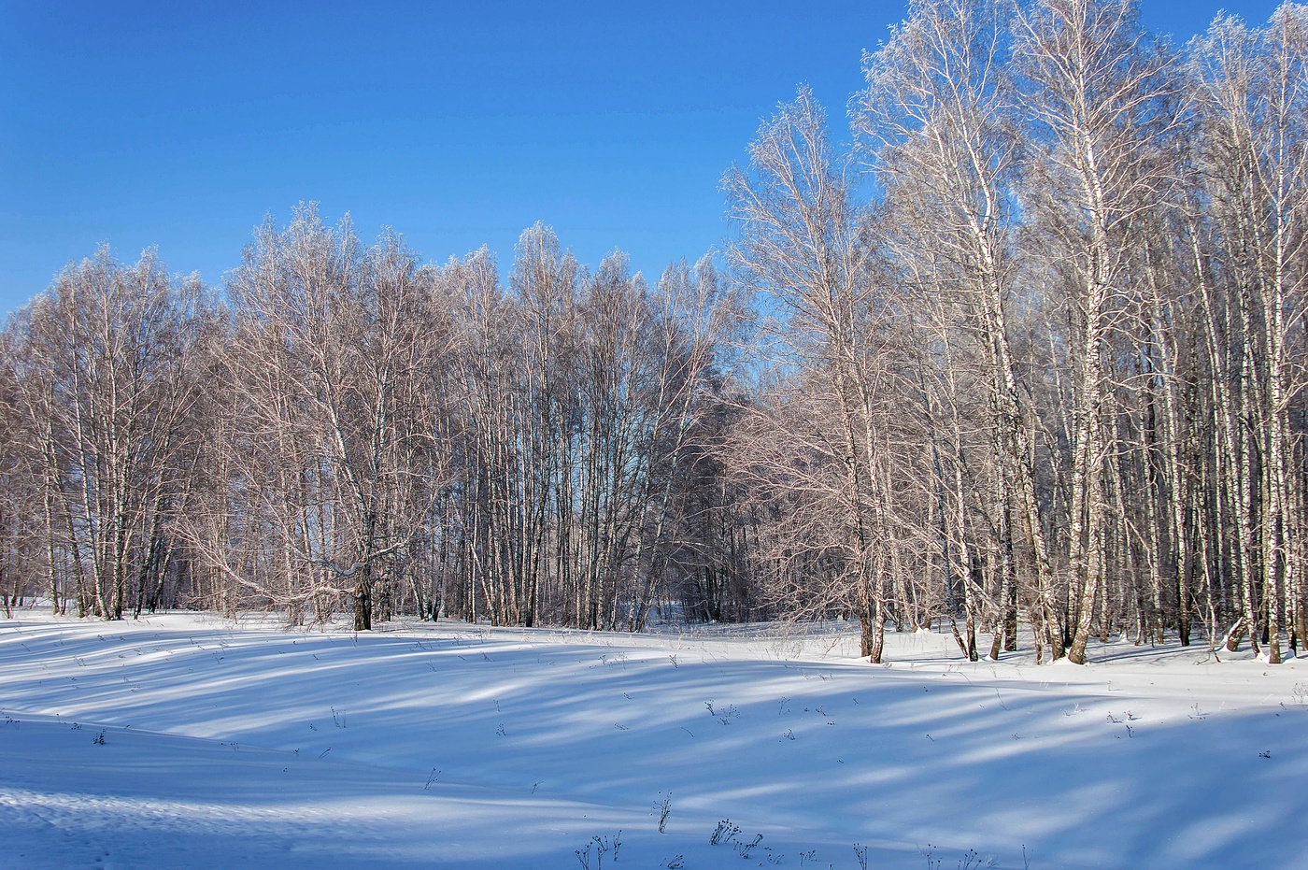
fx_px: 1361
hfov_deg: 51.3
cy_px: 435
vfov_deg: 35.4
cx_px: 654
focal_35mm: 38
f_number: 9
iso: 100
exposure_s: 1/400
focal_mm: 25
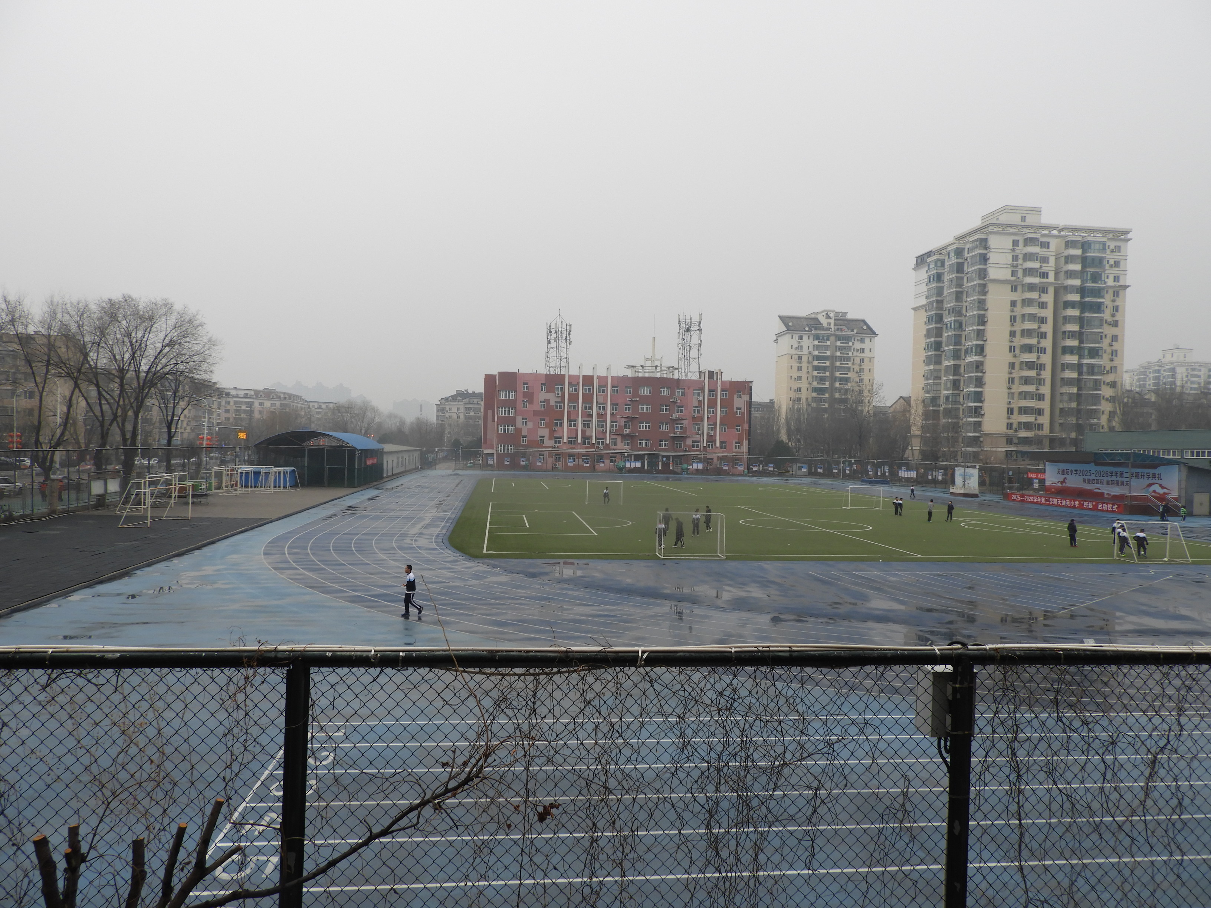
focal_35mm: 24
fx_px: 840
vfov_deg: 56.8
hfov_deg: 71.6
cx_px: 606
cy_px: 454
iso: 100
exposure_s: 1/250
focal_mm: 4.3
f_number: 3.3
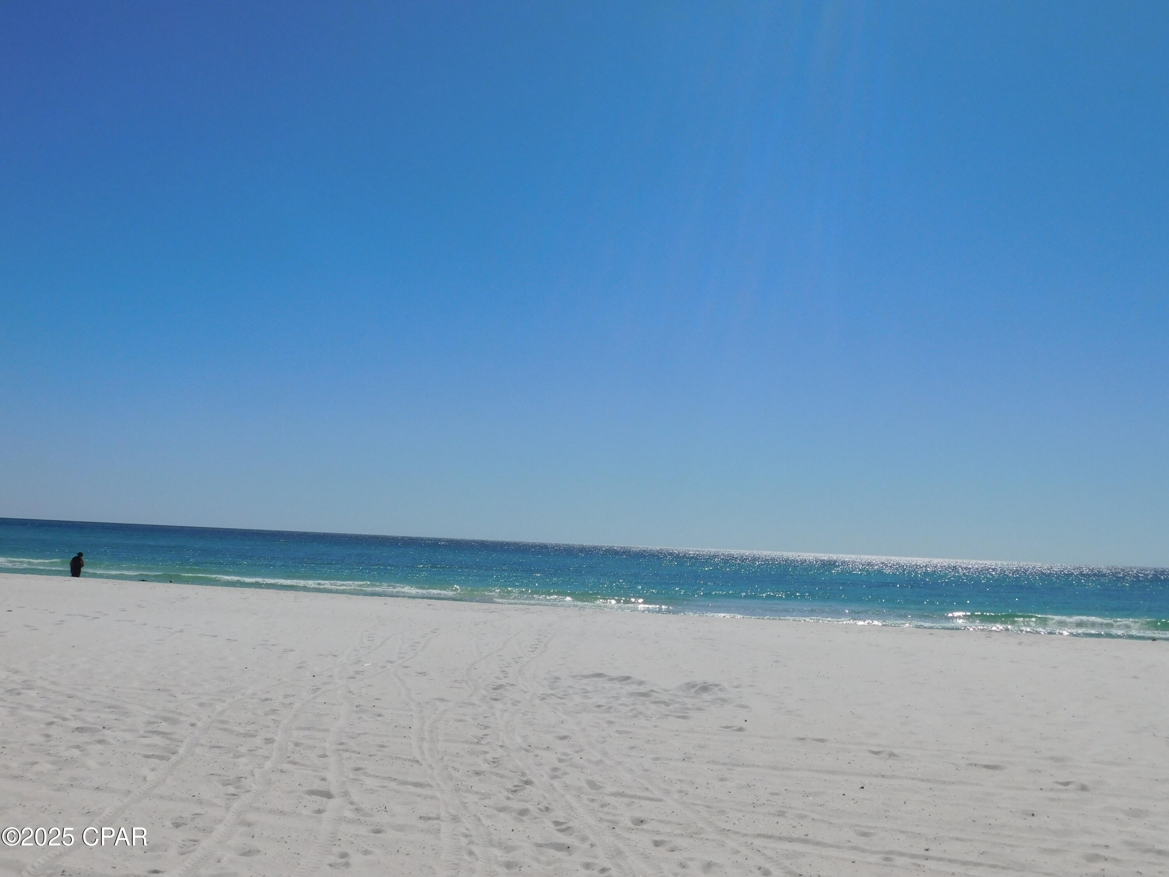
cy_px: 438
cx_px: 584
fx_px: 1216
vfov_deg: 39.7
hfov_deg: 51.4
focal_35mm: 36
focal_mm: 6.3
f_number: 7
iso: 125
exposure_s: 1/1250
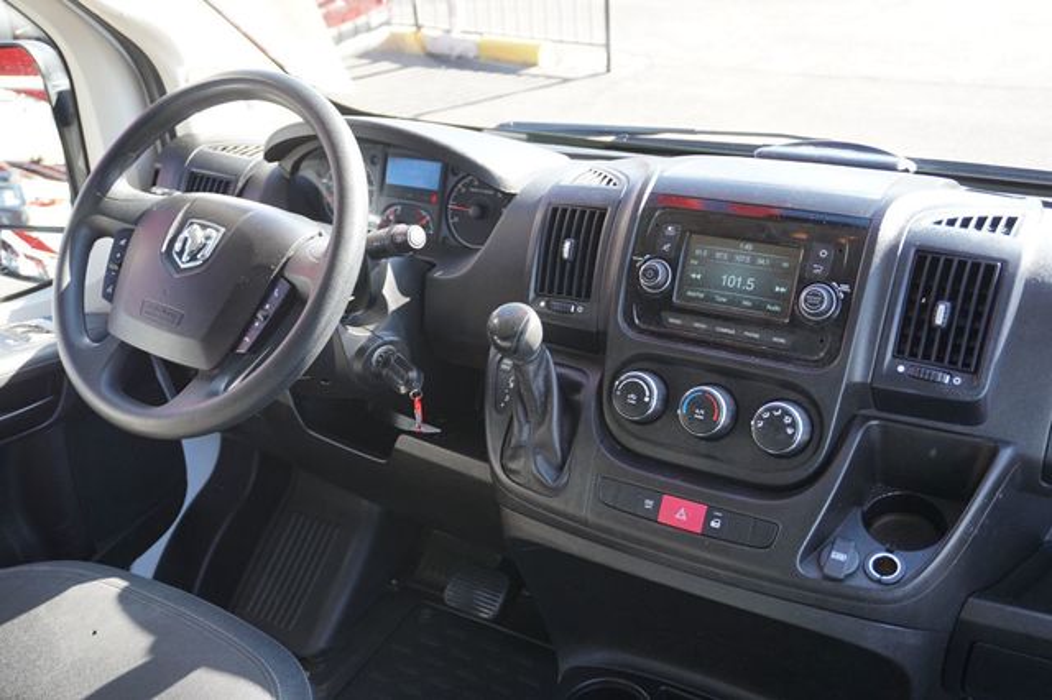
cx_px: 526
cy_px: 350
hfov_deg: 53.2
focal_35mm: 36
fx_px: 1051
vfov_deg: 36.8
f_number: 4.5
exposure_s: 1/60
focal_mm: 24
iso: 160
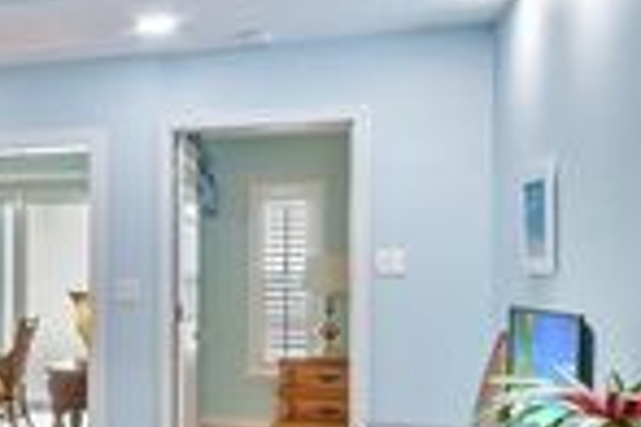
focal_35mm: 51
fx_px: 908
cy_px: 270
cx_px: -244
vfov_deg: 26.4
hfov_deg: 29.2
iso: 200
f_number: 11
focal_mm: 10
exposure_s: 1
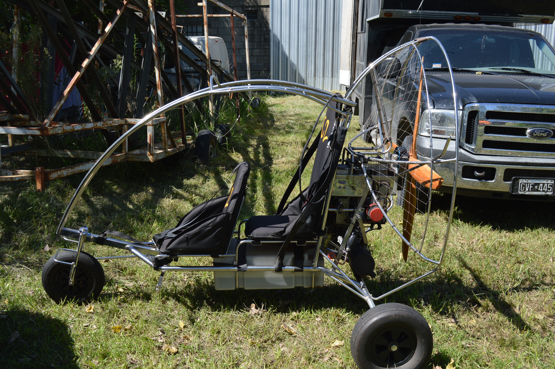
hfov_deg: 53.2
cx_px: 278
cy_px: 184
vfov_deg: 36.8
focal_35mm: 36
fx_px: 555
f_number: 7.1
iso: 100
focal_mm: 24
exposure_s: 1/200
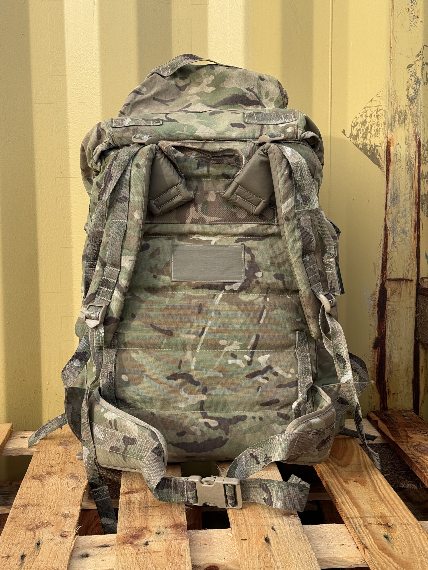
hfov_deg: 30.3
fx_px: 791
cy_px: 285
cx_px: 214
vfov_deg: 39.7
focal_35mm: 48
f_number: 1.78
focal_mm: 6.76
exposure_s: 1/1167
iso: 64
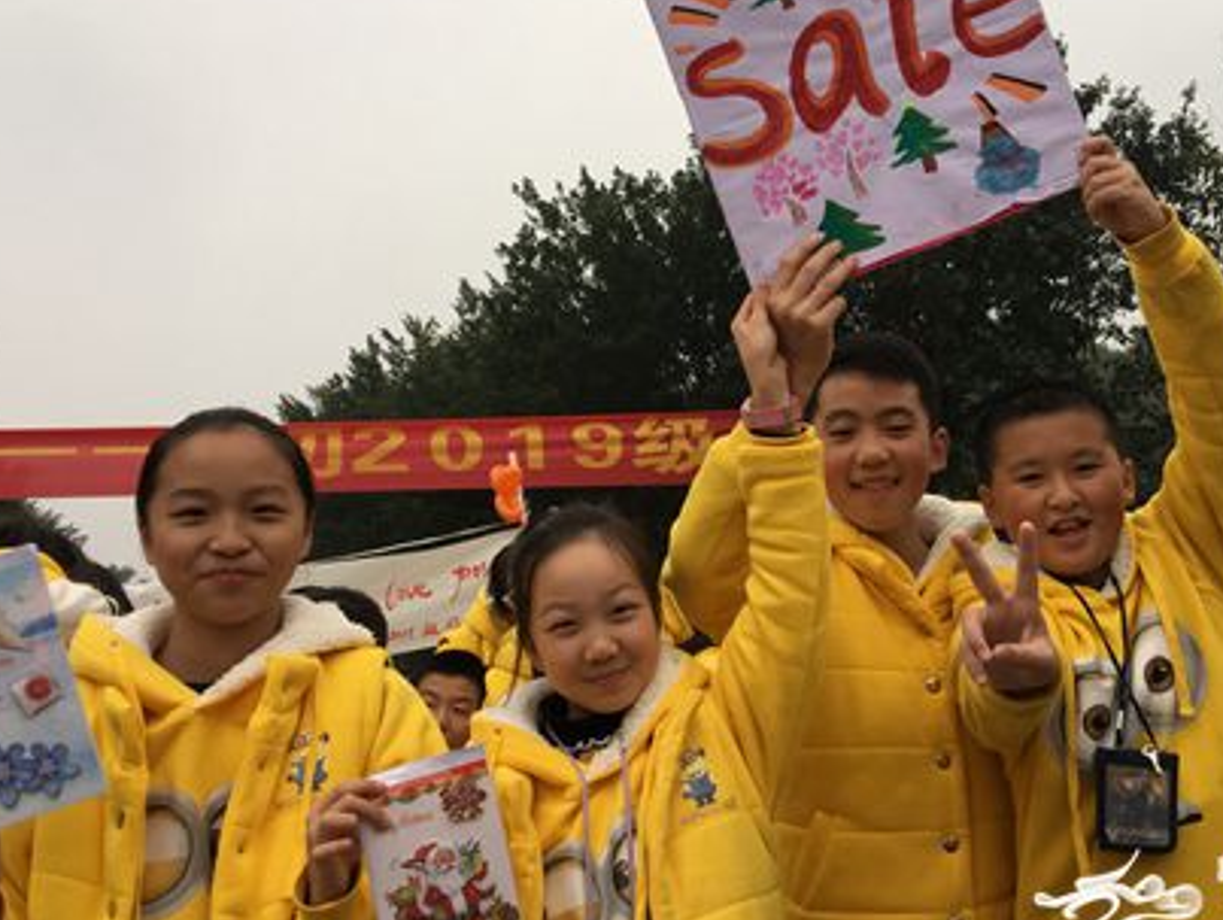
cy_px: 458
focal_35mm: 41
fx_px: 1450
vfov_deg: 35.2
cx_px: 719
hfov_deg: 45.5
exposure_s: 1/100
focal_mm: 4.15
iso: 40
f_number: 2.2
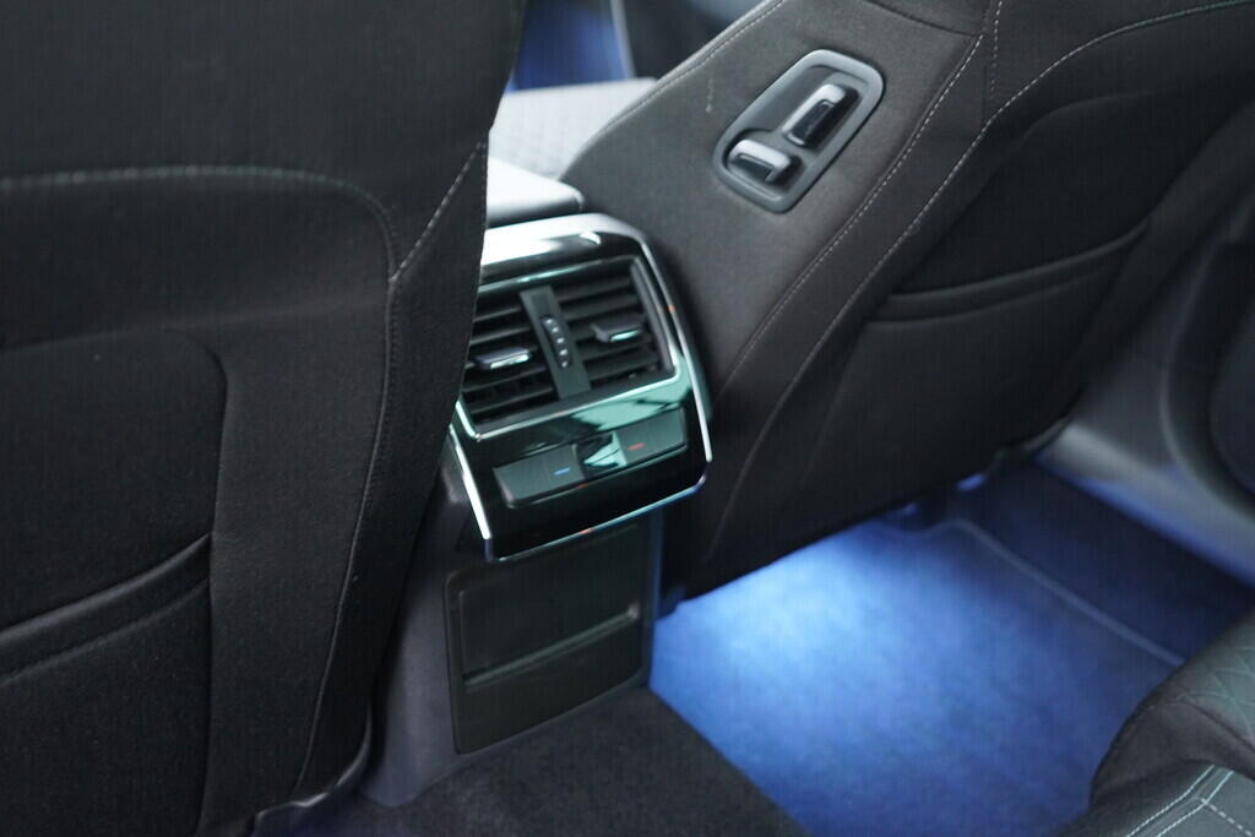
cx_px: 628
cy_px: 418
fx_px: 1255
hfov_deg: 53.1
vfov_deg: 36.9
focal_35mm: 36
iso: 1250
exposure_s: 1/40
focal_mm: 24
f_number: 2.8
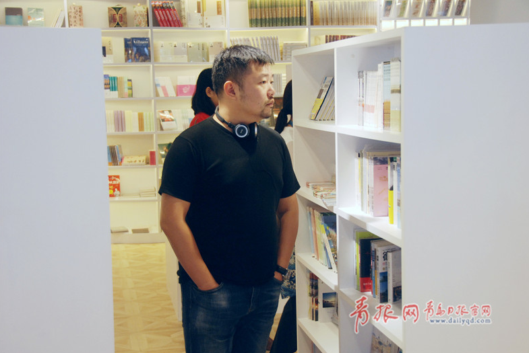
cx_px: 268
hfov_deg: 36.2
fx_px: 809
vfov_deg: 24.7
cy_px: 174
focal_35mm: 55
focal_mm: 36
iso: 500
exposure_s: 1/100
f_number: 5
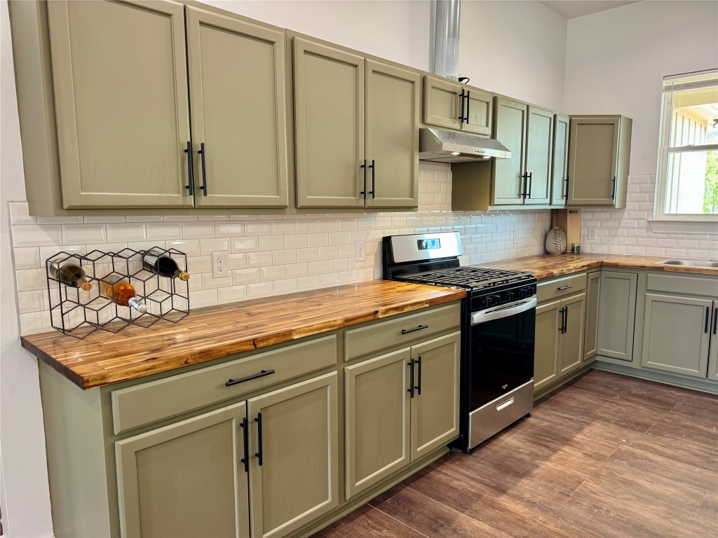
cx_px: 359
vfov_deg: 56.8
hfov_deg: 71.6
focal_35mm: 24
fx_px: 498
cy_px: 269
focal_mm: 6.76
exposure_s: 1/60
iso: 125
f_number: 1.78
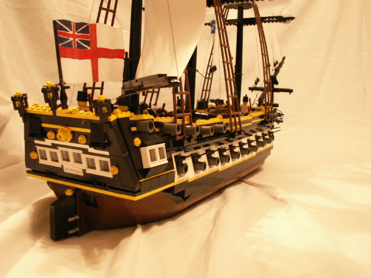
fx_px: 375
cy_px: 139
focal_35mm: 35
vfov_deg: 40.7
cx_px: 186
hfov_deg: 52.6
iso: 160
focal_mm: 5.86
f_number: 2.8
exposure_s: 1/5
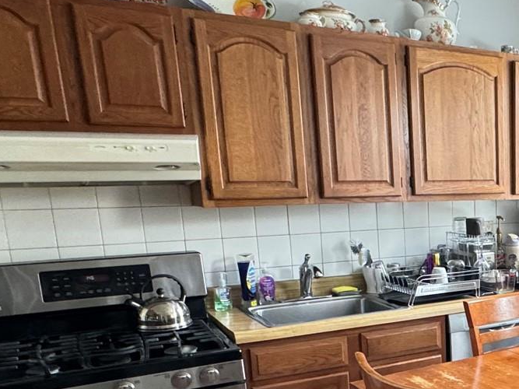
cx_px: 531
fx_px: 645
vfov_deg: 32.6
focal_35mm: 43
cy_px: 314
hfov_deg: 38.4
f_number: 2.2
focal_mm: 2.22
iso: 640
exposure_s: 1/60
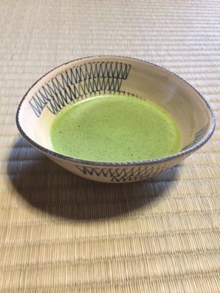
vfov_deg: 61.6
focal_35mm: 29
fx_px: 246
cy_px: 146
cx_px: 110
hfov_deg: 48.3
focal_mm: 4.15
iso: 160
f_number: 2.2
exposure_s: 1/30
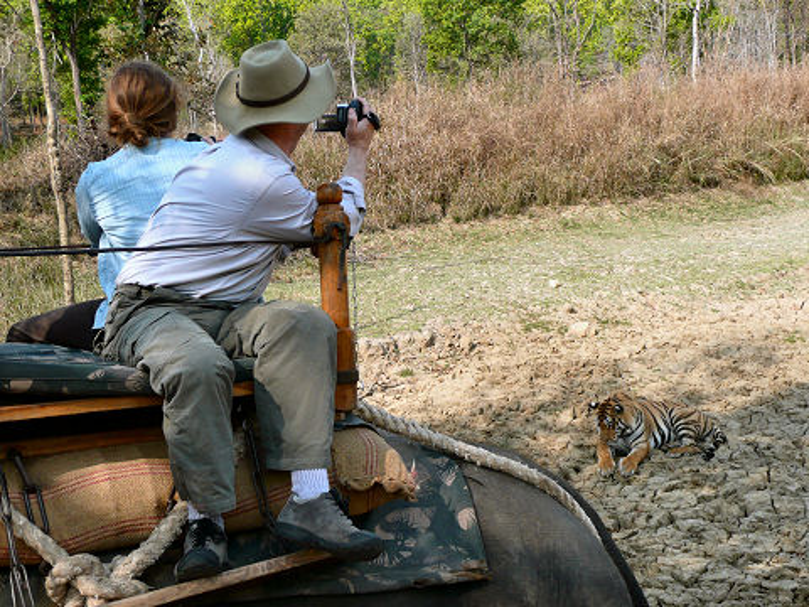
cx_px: 404
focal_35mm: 55
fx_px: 1285
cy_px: 304
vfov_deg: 26.6
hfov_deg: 34.9
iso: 100
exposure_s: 1/320
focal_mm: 9.1
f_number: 4.3
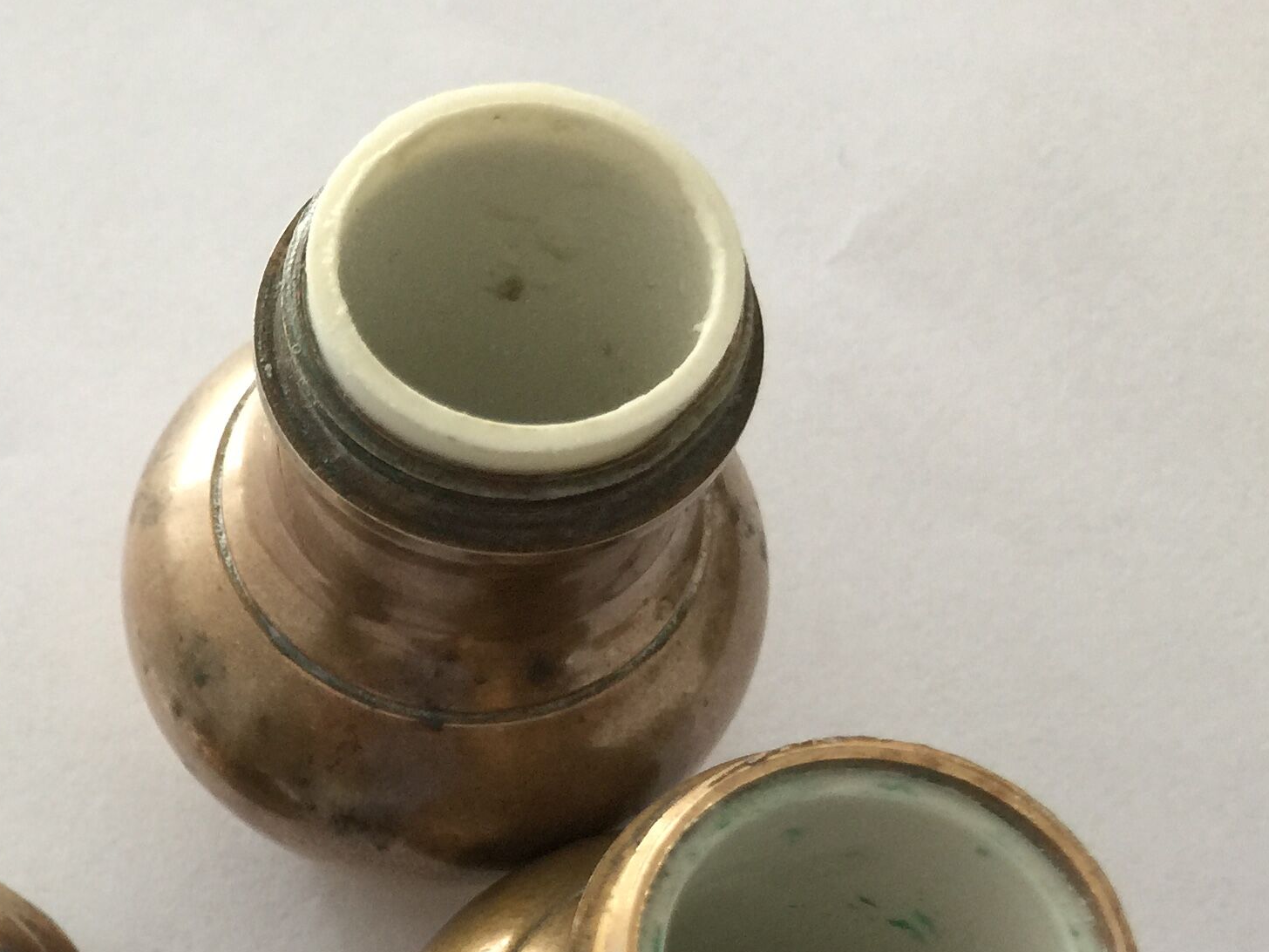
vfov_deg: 21.4
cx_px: 1
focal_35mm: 65
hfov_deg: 28.0
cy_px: 1063
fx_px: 2383
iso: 50
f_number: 2.2
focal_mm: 4.15
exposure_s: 1/17
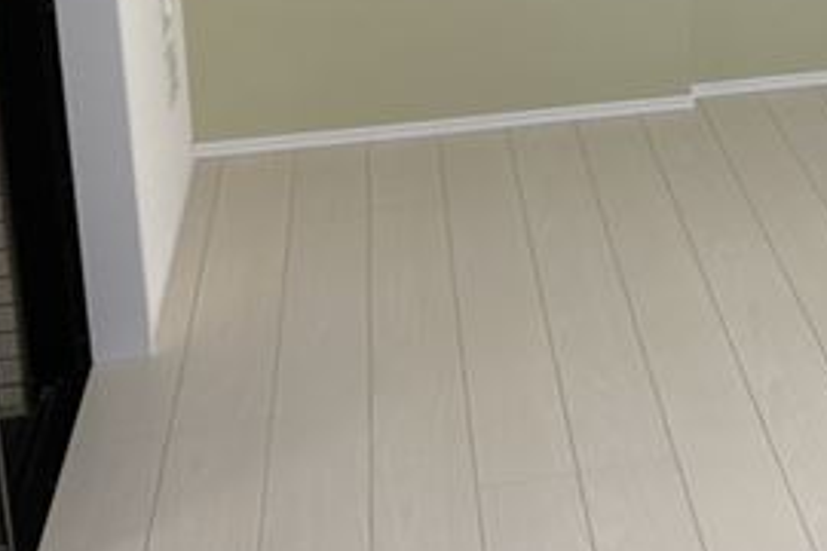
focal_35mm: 64
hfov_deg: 29.2
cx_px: 845
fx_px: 1470
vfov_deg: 19.7
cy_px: -144
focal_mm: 4.25
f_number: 1.8
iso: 64
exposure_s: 1/50
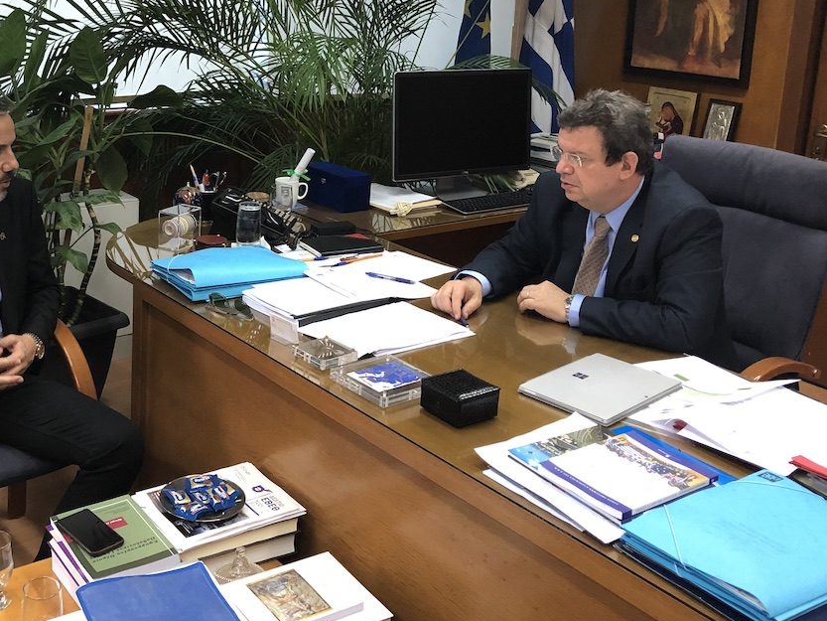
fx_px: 1027
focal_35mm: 43
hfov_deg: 43.1
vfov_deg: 33.0
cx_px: 262
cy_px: 163
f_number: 1.8
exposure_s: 1/17
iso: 100
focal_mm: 3.99
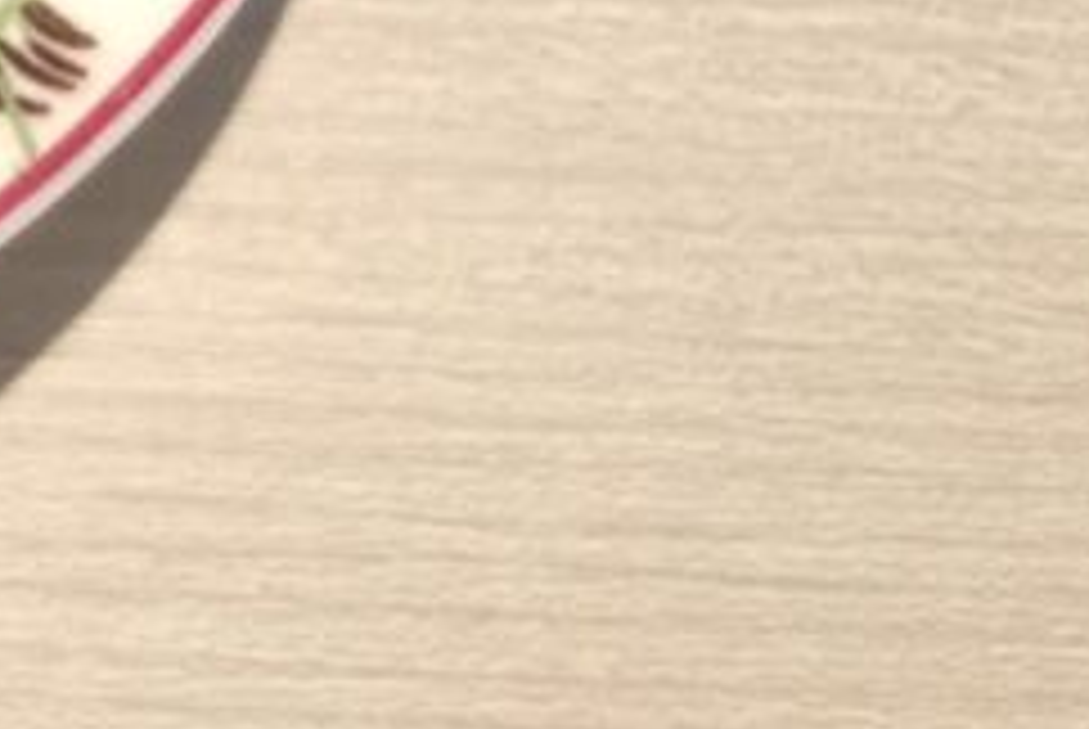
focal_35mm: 123
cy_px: -770
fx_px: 3725
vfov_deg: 10.2
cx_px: -1152
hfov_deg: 13.8
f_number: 1.8
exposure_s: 1/100
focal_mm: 3.99
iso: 80
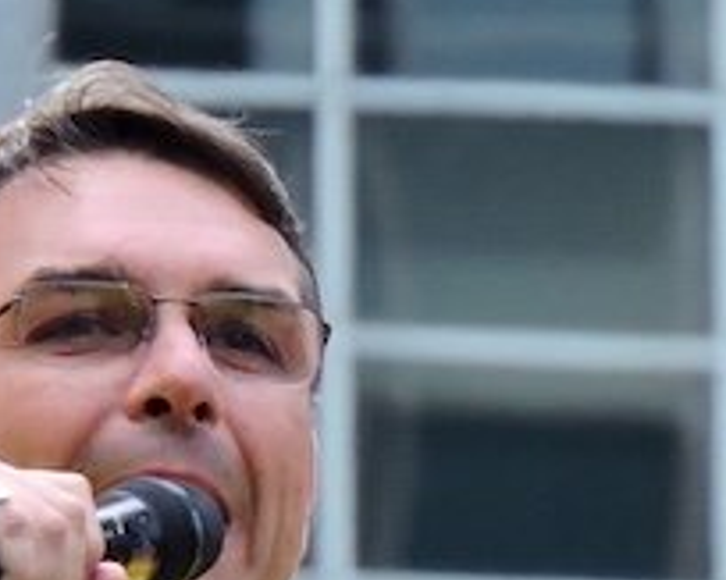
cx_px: 598
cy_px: 1082
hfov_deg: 0.6
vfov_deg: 0.5
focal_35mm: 3345
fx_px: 71839
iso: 400
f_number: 8
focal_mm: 125.4
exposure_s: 1/125
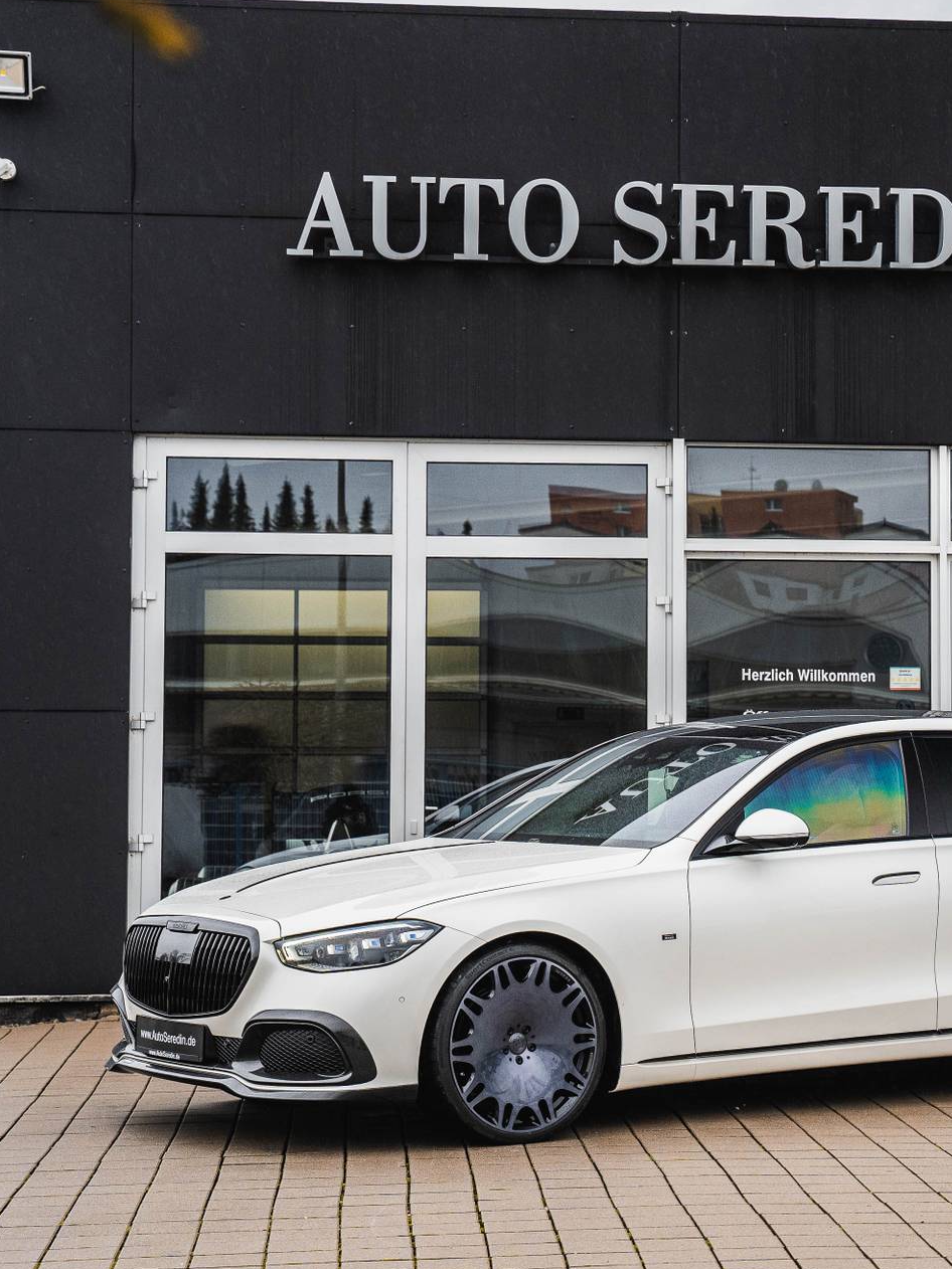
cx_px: 673
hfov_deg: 18.6
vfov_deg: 24.7
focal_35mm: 79
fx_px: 2898
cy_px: 630
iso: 800
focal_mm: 54
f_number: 4.5
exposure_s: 1/200
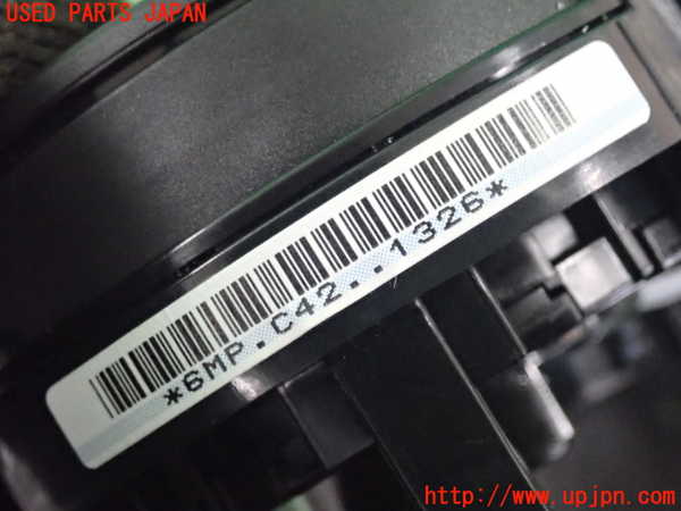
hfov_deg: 26.3
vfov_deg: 19.9
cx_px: 340
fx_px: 1456
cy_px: 256
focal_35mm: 74
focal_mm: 13.47
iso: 4000
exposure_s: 1/80
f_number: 4.2
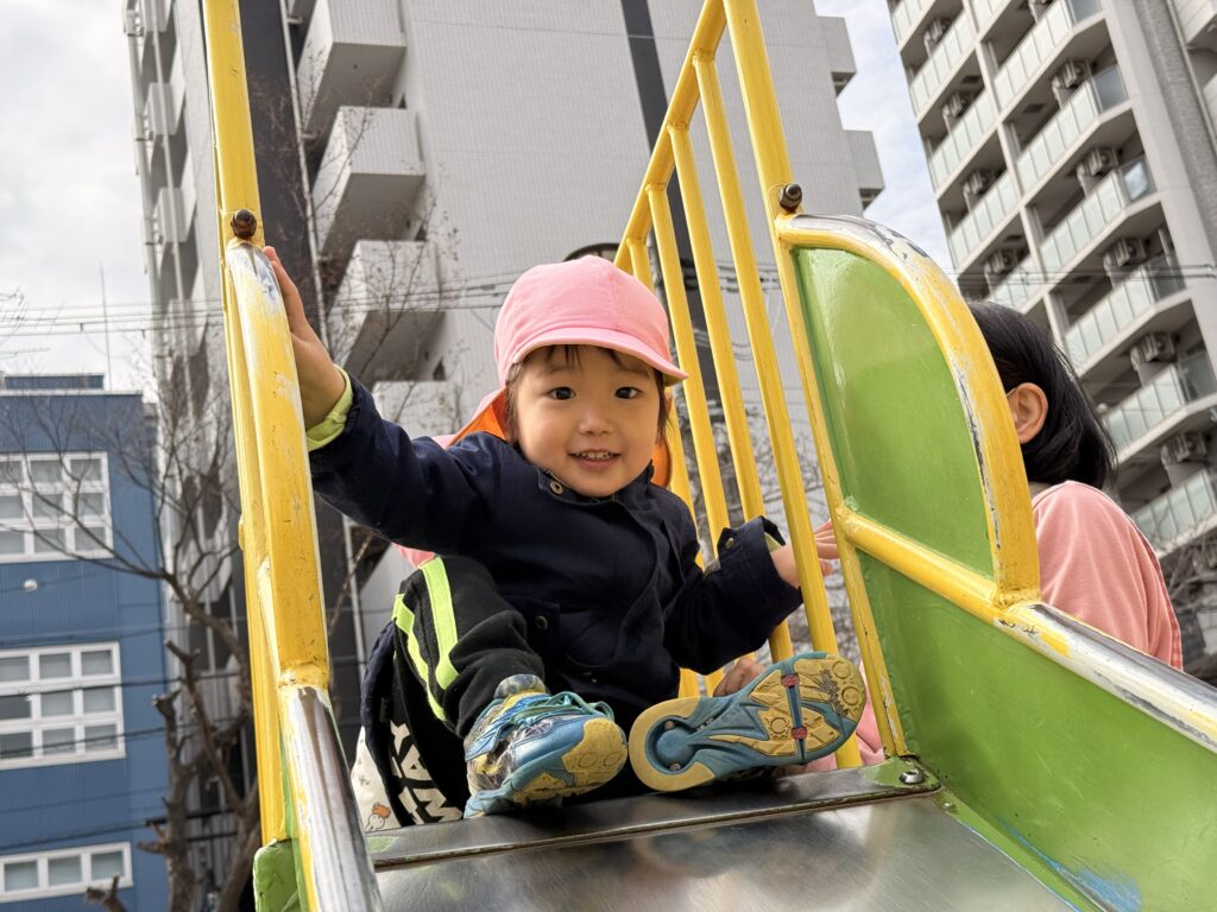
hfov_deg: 39.7
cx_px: 608
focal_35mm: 48
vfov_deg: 30.3
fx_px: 1688
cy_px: 456
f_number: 1.78
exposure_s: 1/3534
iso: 80
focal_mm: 6.76
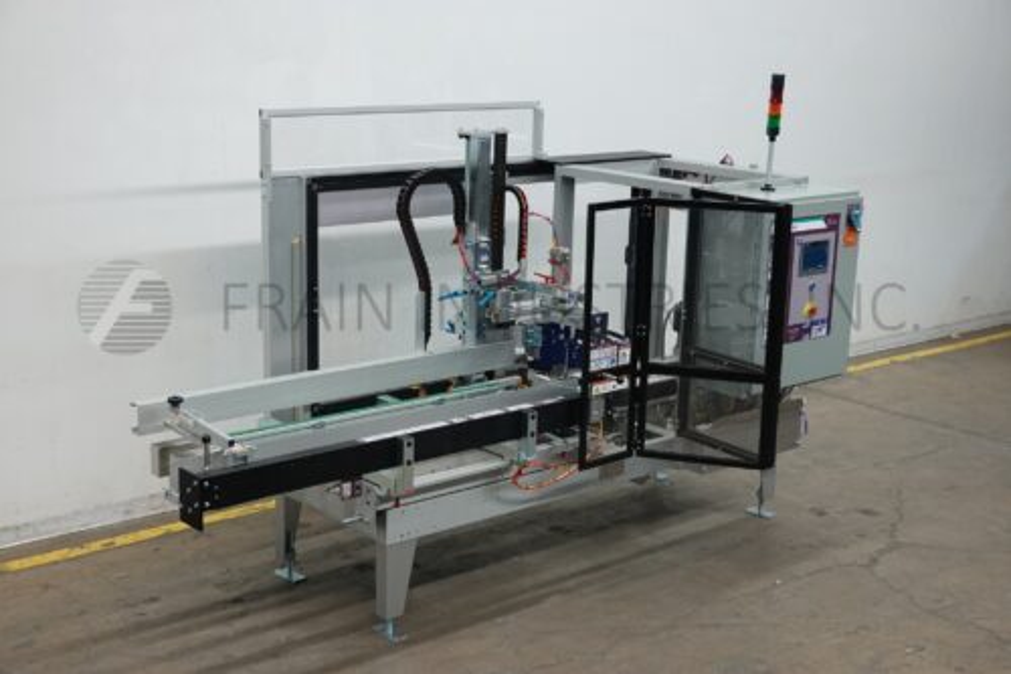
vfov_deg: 27.5
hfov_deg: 40.4
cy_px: 337
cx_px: 506
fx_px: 1376
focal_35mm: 49
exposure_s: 1/50
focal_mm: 18.63
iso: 320
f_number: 4
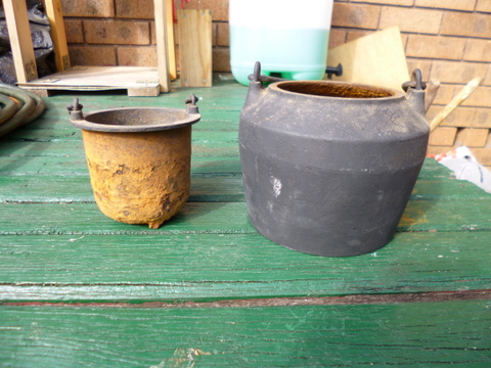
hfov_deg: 71.6
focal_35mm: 24
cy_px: 184
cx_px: 246
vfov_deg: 56.8
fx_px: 340
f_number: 2.5
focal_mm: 4.3
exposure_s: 1/200
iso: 100
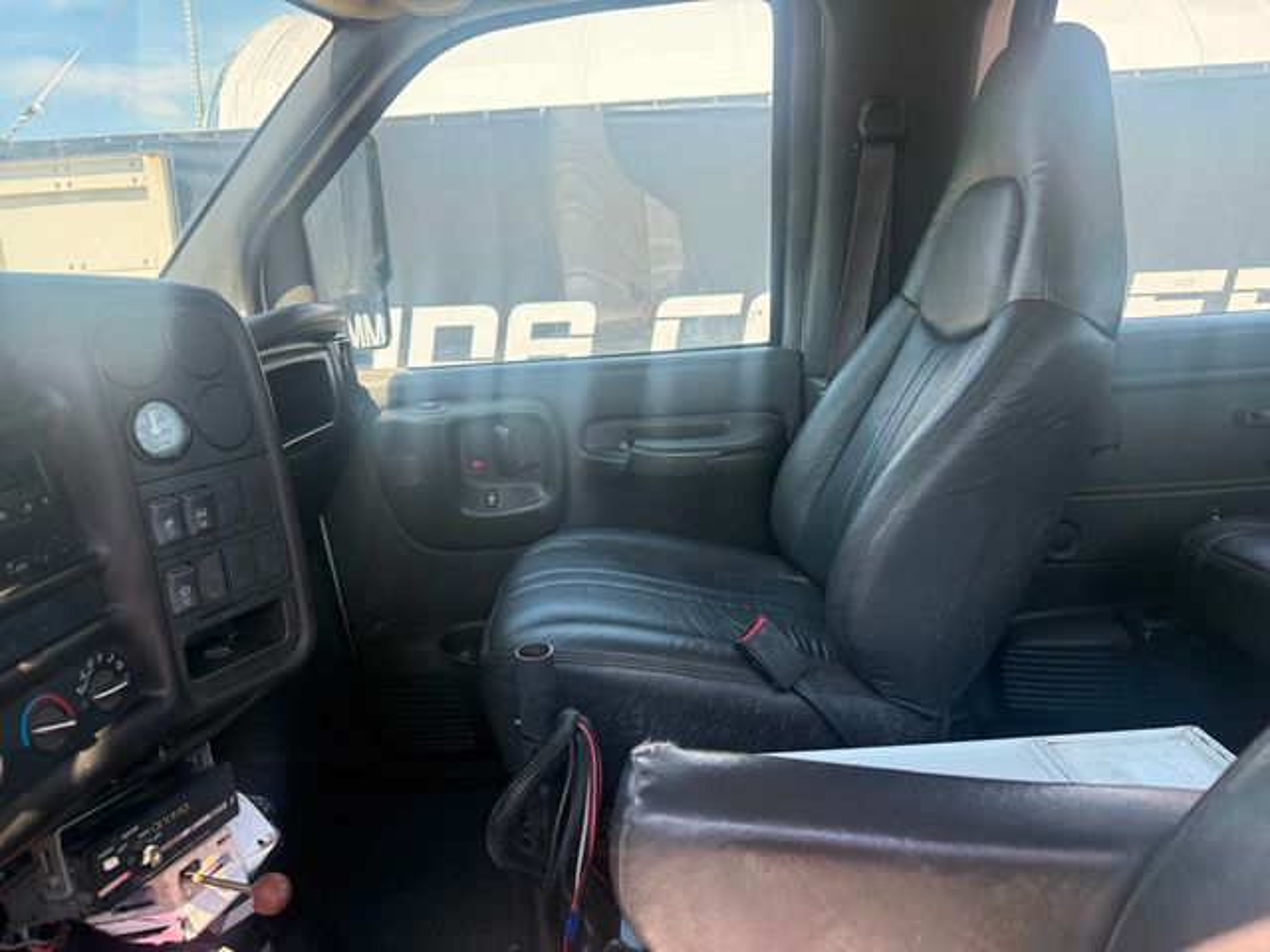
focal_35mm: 24
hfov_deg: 71.6
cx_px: 635
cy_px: 476
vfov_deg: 56.8
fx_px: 881
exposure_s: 1/665
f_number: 1.78
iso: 100
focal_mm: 6.76
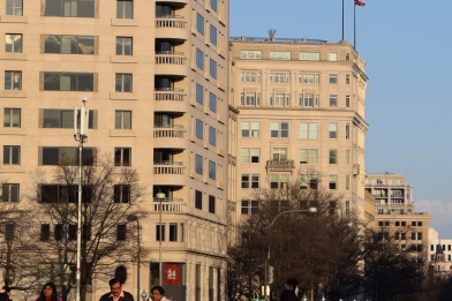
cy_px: -16
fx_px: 2702
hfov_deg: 9.5
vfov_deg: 6.4
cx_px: 449
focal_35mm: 215
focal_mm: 55
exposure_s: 1/400
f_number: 10
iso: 200
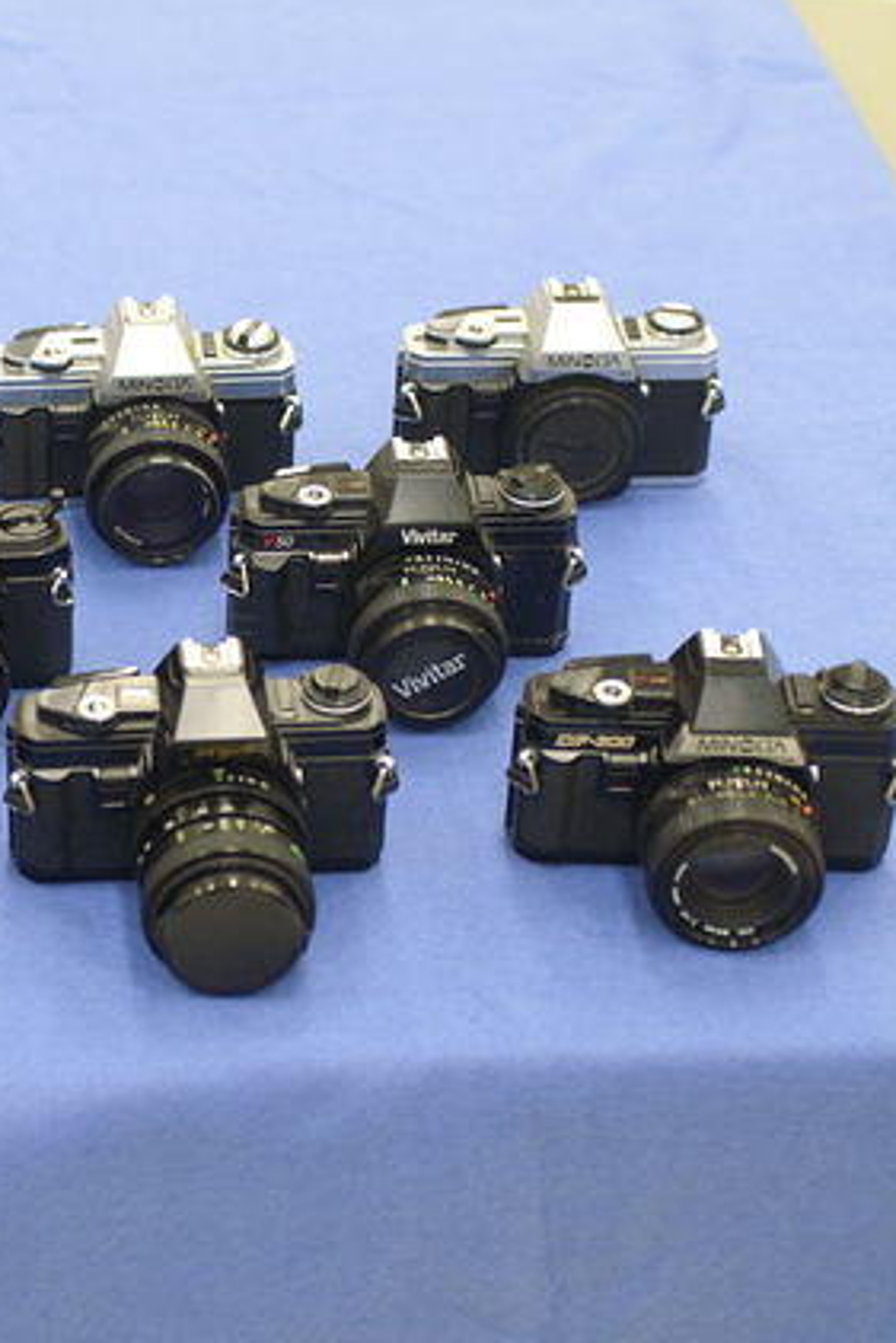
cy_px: 670
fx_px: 2975
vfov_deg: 25.4
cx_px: -16
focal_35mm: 80
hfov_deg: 16.7
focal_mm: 35
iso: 400
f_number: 2.8
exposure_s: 1/50
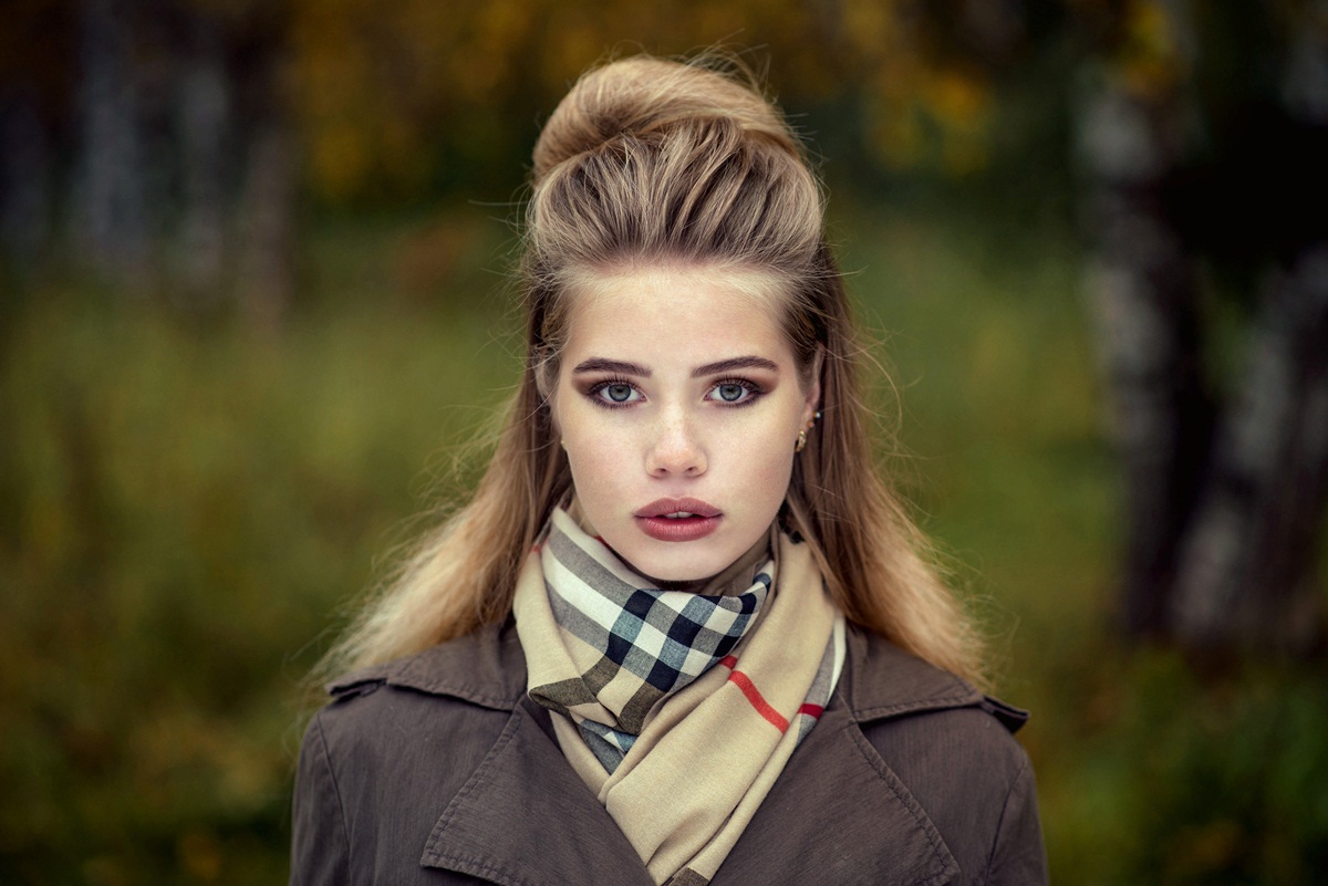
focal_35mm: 85
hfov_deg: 23.9
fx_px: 3137
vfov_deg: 16.1
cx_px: 664
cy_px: 443
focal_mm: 85
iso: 100
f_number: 2.2
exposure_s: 1/500
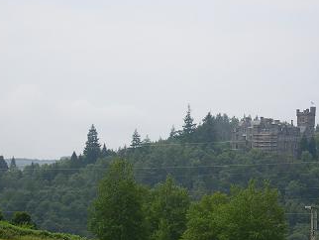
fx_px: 1245
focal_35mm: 135
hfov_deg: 14.6
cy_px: 195
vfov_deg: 11.0
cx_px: 214
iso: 64
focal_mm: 11.3
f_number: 6.2
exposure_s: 1/200
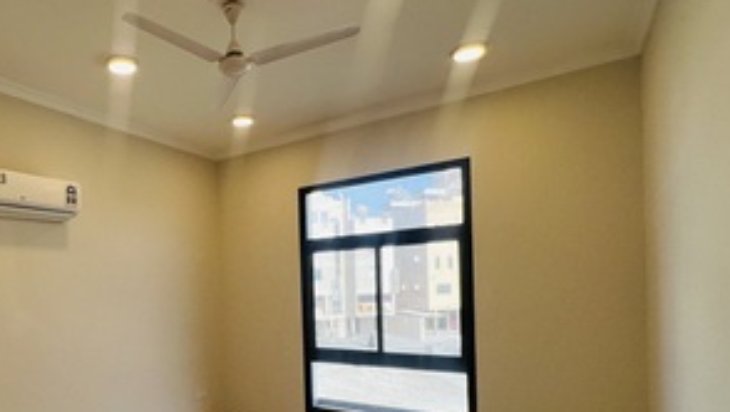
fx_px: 426
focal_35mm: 22
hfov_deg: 77.0
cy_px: 292
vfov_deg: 50.2
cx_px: 212
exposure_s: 1/133
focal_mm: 1.57
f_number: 1.8
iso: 32
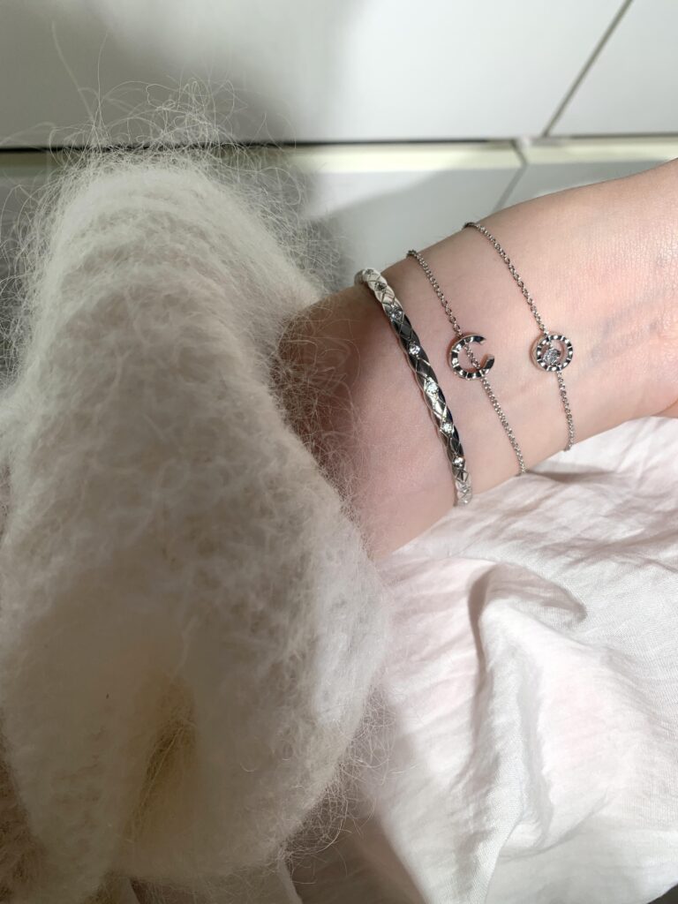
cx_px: 339
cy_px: 452
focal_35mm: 26
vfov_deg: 67.3
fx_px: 679
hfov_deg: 53.1
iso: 25
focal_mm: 4.25
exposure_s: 1/130
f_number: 1.8
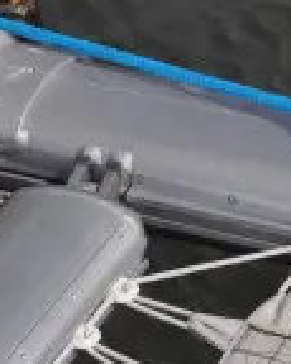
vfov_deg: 5.6
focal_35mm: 343
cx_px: 63
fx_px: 3697
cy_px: -135
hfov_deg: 4.5
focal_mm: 55
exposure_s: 1/400
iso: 200
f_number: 10
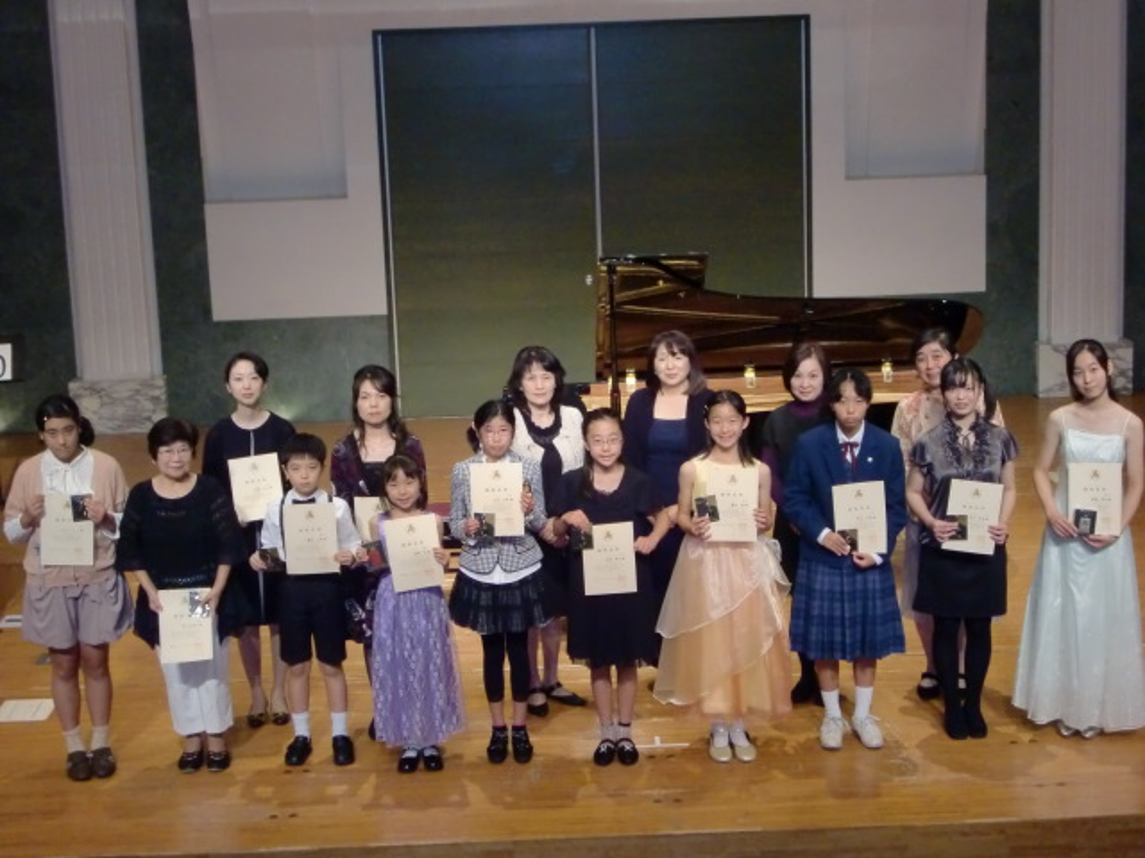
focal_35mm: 66
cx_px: 572
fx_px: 2183
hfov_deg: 29.4
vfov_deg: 22.3
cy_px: 429
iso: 400
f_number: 4.1
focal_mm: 11.7
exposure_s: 1/60
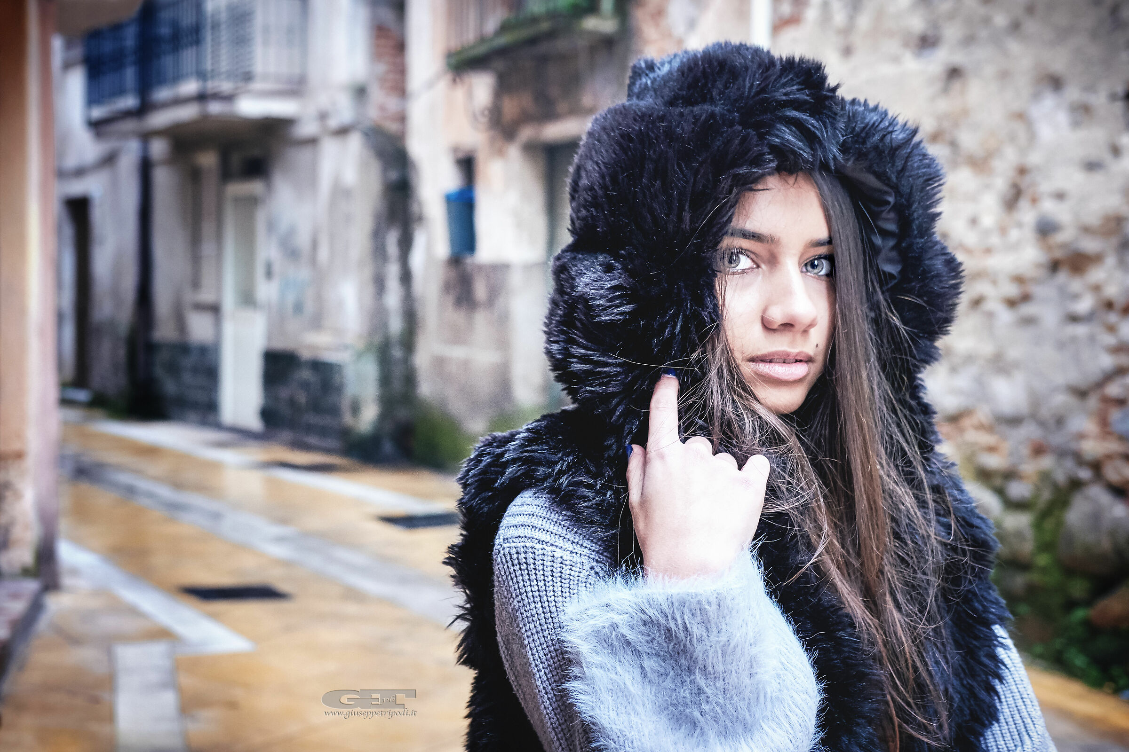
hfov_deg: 37.5
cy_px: 376
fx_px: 1662
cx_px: 564
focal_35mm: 53
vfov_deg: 25.5
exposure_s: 1/80
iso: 2000
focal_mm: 35
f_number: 4
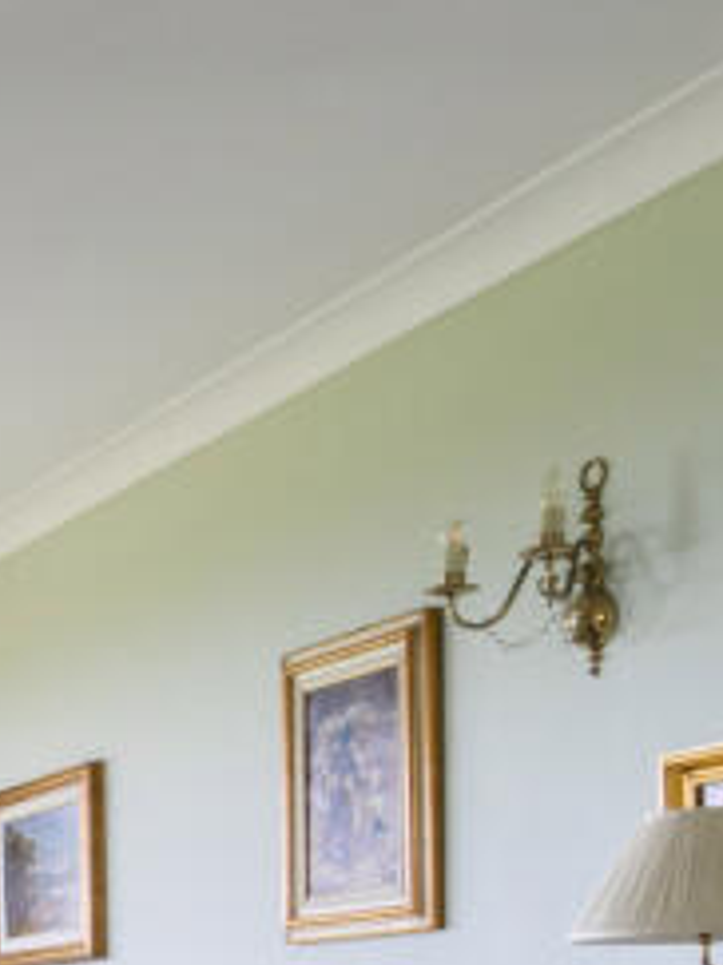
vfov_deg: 23.6
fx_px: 2146
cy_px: 1084
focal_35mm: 77
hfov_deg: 14.4
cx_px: -890
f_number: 11
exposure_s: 1/100
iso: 400
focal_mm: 19
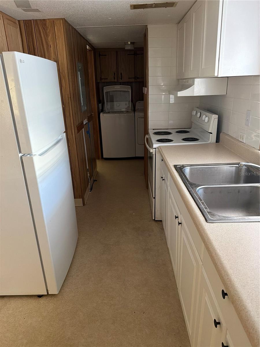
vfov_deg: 71.6
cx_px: 130
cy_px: 174
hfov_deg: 56.8
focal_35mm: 24
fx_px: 240
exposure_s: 1/60
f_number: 1.78
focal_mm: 6.76
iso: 500
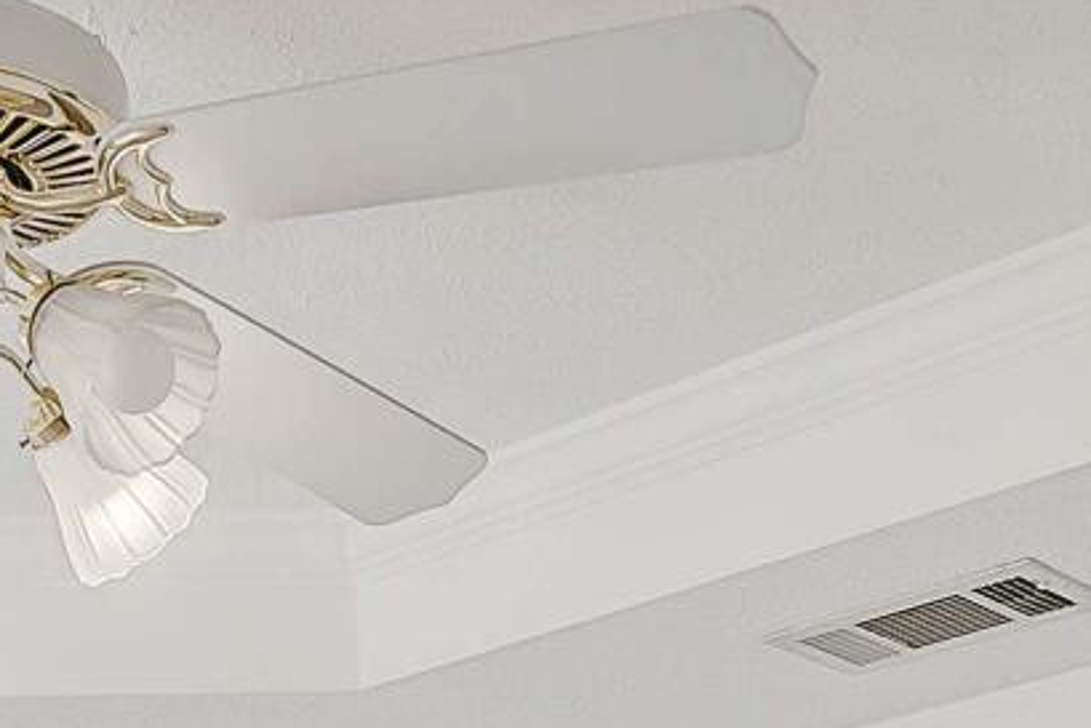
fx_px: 2668
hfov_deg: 23.0
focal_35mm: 88
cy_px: 1527
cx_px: 347
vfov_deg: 13.1
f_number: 5.6
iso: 100
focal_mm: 12
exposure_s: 1/25
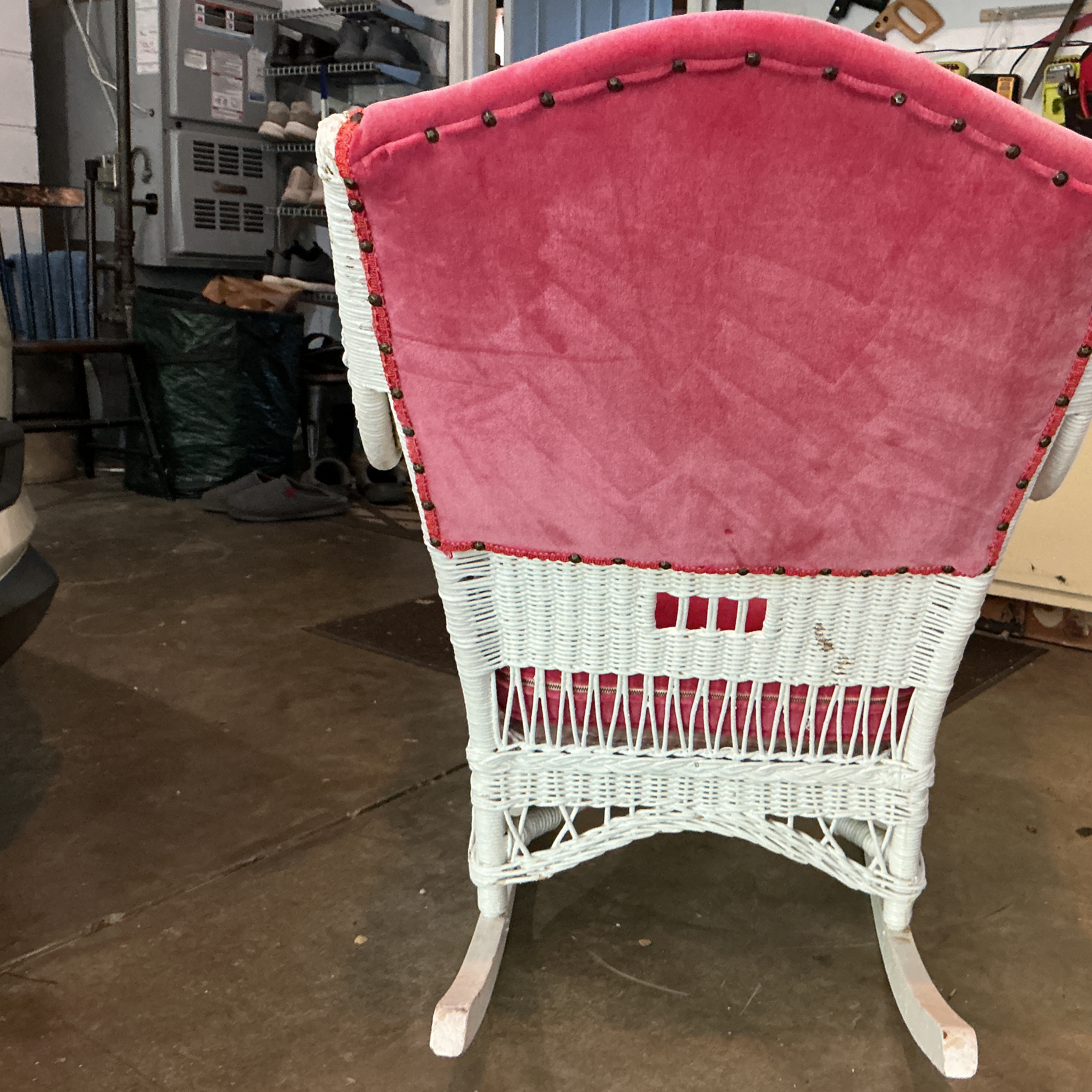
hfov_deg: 46.6
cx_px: 719
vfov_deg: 47.2
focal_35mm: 35
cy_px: 553
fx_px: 1249
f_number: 1.8
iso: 250
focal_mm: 3
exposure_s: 1/60
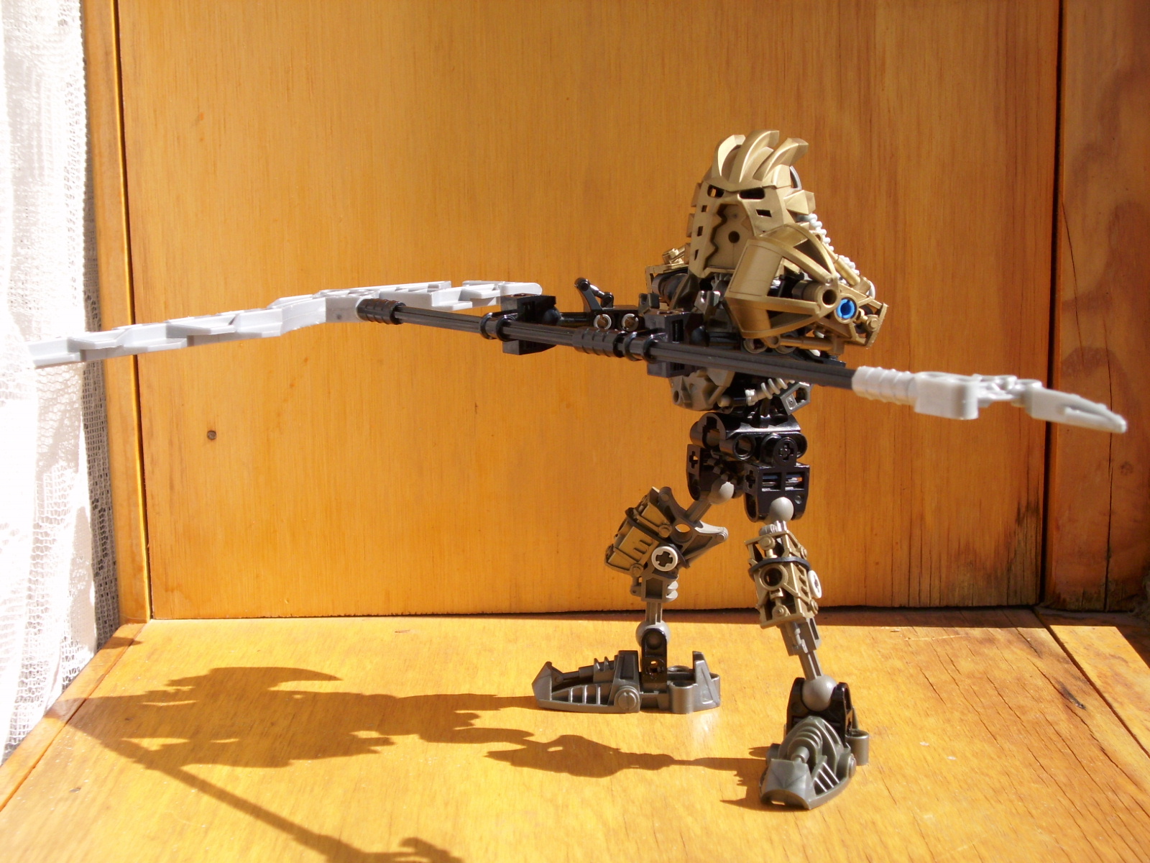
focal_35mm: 55
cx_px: 575
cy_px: 432
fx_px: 1827
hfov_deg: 34.9
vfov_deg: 26.6
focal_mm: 10.7
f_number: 3.8
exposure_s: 1/438
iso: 50
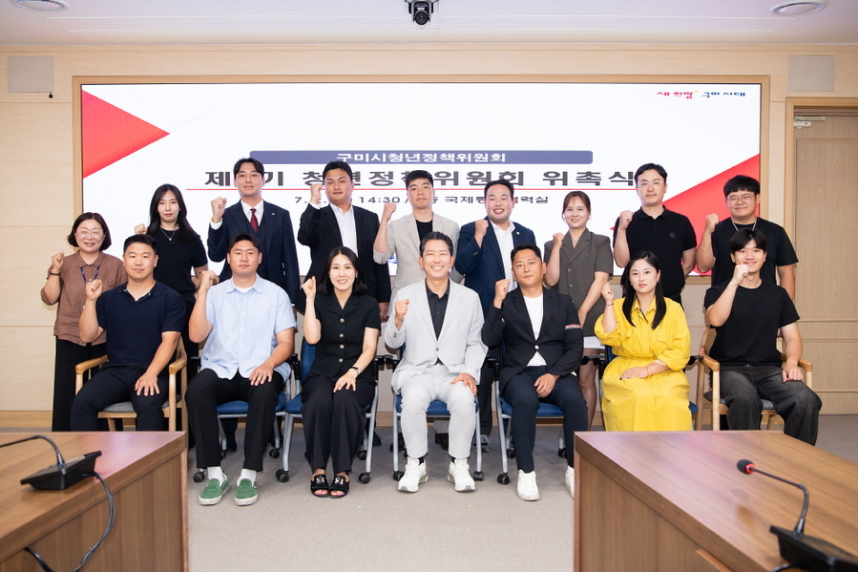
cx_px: 429
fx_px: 715
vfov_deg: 43.6
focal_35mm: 30
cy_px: 286
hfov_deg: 61.9
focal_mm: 30
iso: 800
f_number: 4
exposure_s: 1/160
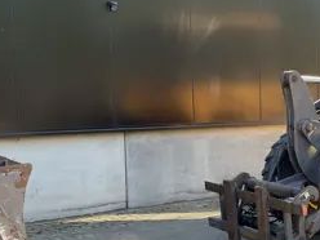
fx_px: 573
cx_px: 253
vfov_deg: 23.6
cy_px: 151
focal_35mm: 62
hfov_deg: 30.5
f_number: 1.78
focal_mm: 6.76
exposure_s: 1/715
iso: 100
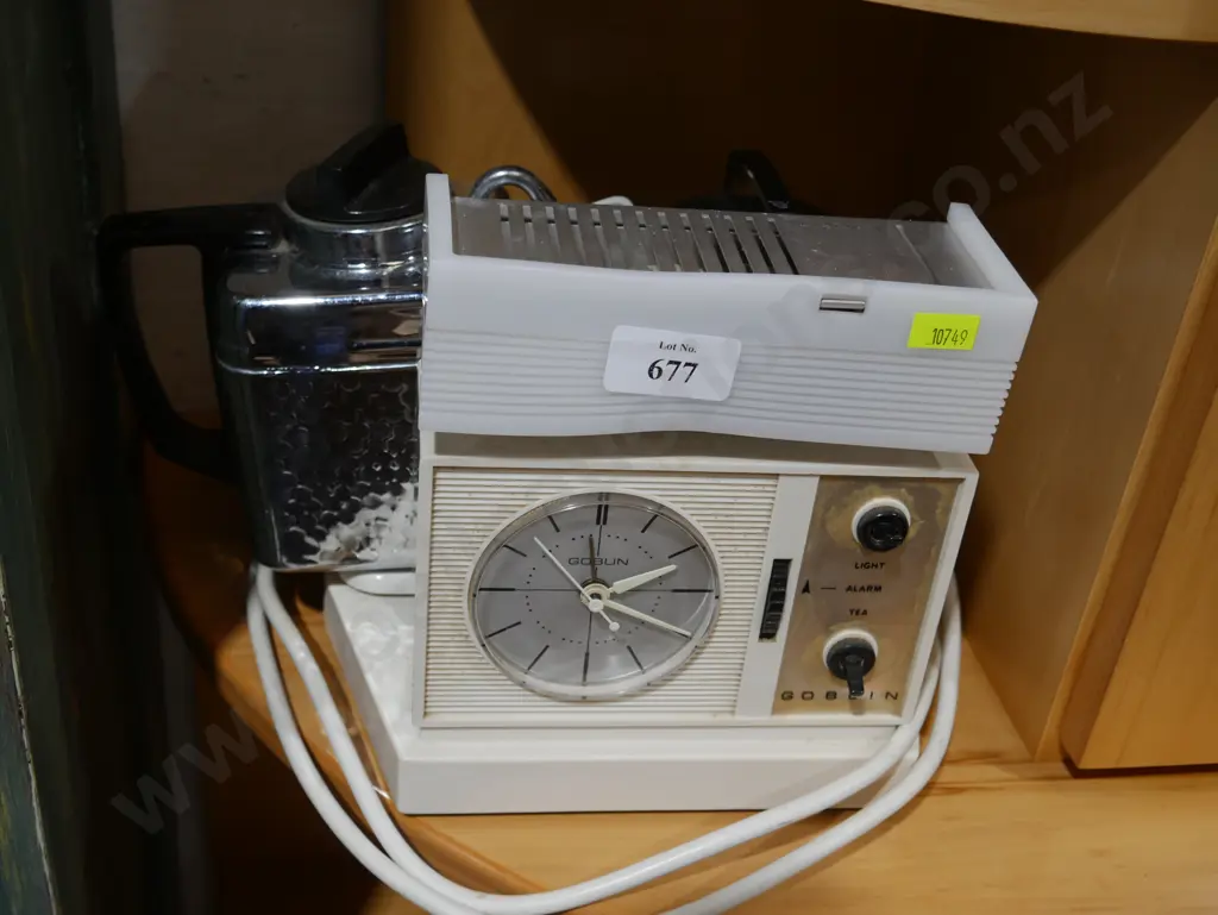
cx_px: 609
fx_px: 1408
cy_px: 458
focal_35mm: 40
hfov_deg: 46.8
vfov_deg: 36.0
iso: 320
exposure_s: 1/60
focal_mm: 20
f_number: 4.5
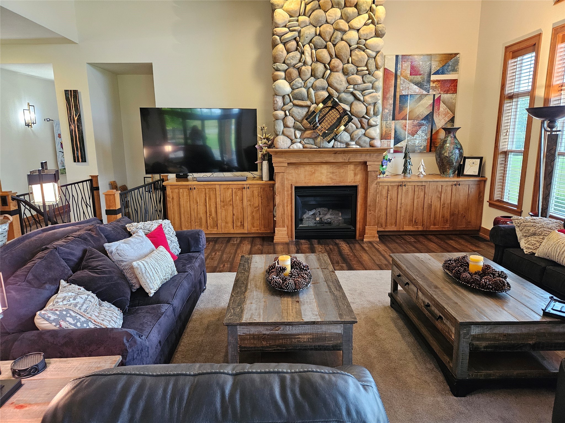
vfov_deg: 58.9
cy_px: 212
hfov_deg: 73.9
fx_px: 375
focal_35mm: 23
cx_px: 282
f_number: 1.8
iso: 800
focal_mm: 5.4
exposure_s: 1/120
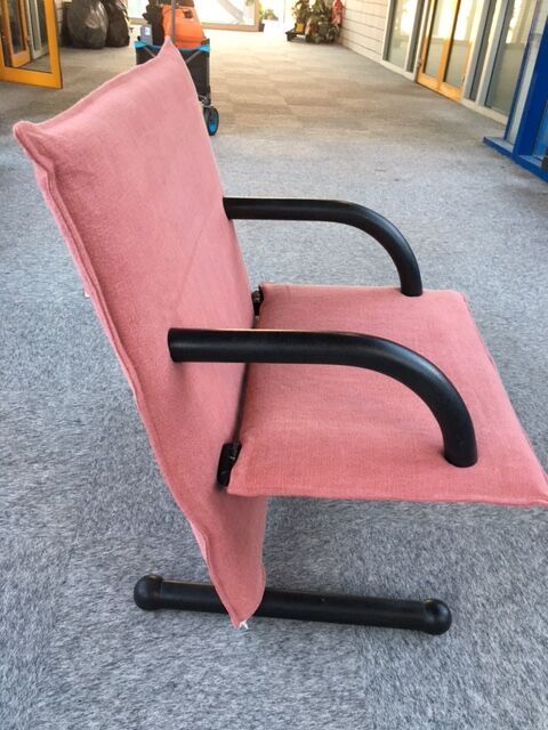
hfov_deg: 48.2
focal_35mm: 29
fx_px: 612
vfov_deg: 61.7
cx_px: 274
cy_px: 365
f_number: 2.2
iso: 125
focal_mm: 4.15
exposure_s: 1/33
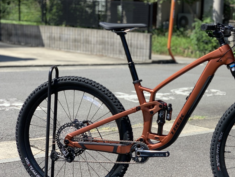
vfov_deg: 17.9
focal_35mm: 82
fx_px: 557
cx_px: 183
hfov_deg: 23.5
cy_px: 123
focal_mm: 6
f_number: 2.4
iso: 16
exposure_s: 1/705
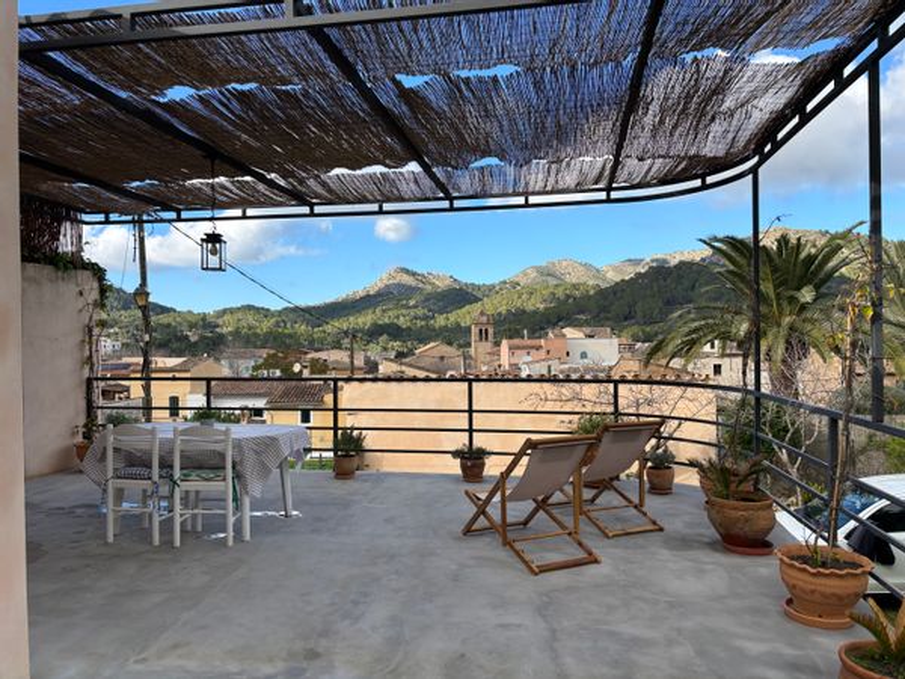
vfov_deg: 53.1
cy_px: 340
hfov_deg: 67.3
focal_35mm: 26
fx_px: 680
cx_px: 452
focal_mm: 5.96
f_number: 1.6
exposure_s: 1/1695
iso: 50
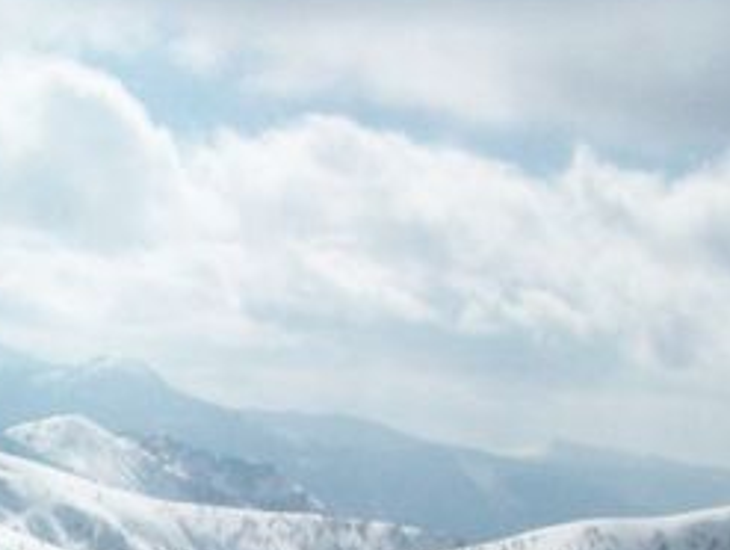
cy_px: 633
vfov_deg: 12.2
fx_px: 2513
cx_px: -420
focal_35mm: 119
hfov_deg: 15.1
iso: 80
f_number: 5.5
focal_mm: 5.7
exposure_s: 1/1401
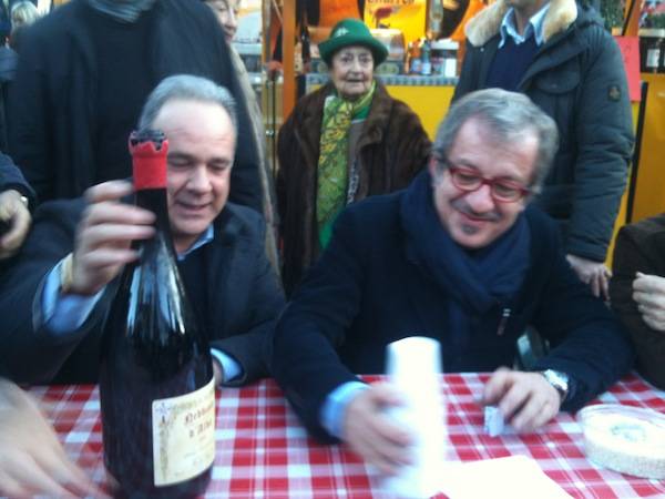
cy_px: 250
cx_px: 332
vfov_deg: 40.7
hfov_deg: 52.6
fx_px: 672
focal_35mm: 35
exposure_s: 1/15
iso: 64
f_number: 2.8
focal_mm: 3.85
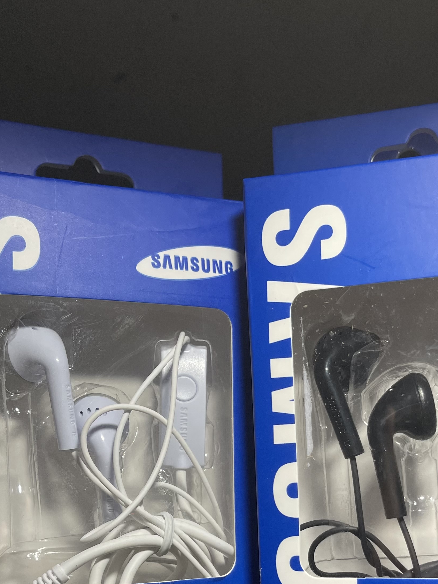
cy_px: 443
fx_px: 810
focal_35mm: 48
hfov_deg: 30.1
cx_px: 278
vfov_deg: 38.6
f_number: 1.6
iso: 100
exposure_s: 1/120
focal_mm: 5.1
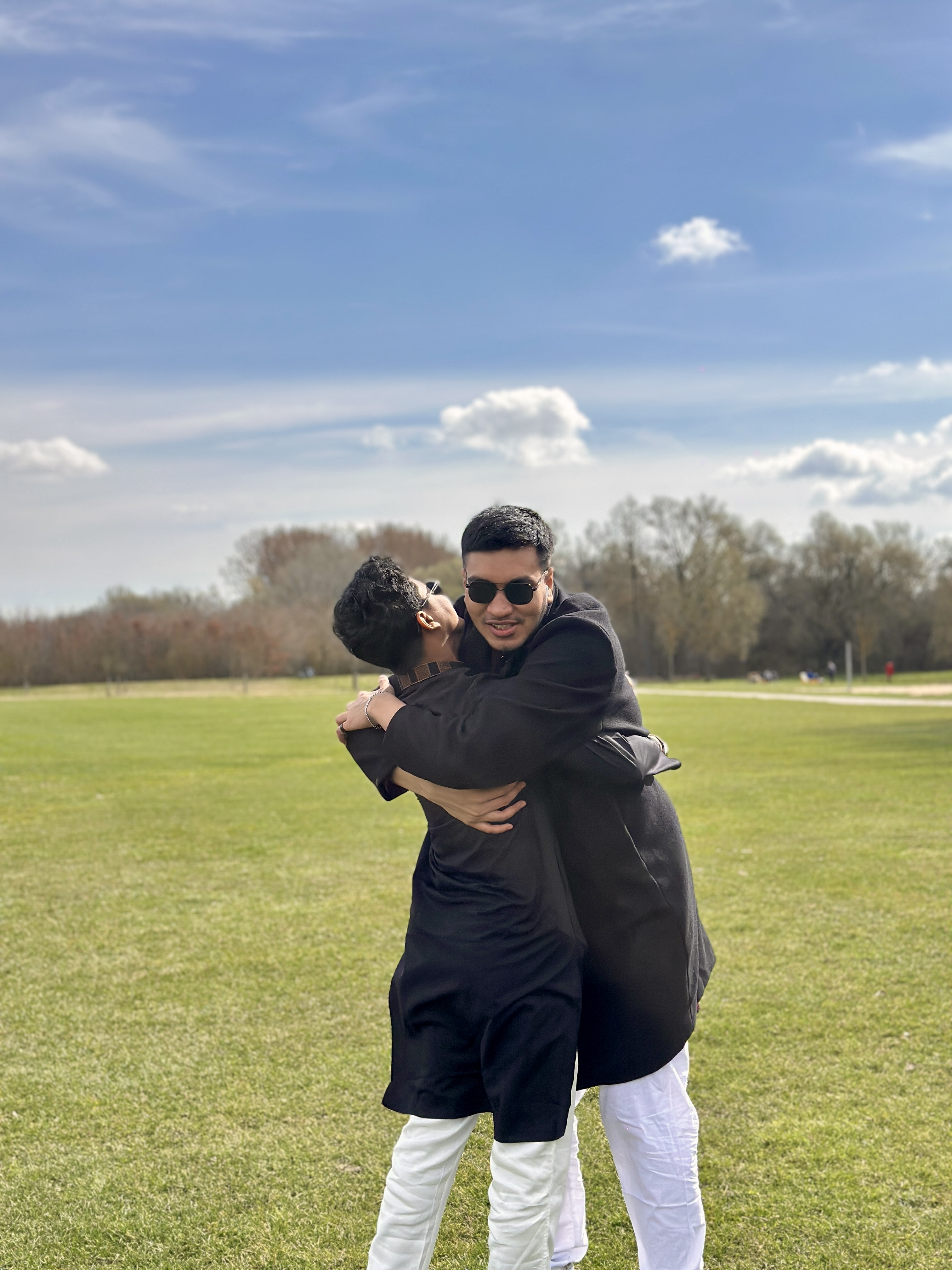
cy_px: 635
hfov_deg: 30.3
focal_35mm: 48
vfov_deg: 39.7
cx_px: 476
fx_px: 1760
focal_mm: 6.86
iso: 100
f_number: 1.78
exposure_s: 1/8929
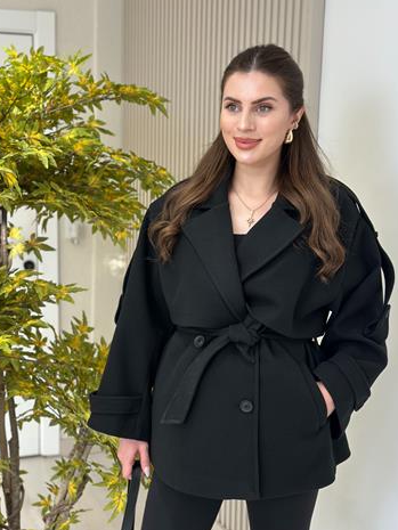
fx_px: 843
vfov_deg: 34.9
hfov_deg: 26.6
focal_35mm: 55
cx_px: 193
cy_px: 295
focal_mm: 6.86
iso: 80
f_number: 1.78
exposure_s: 1/141
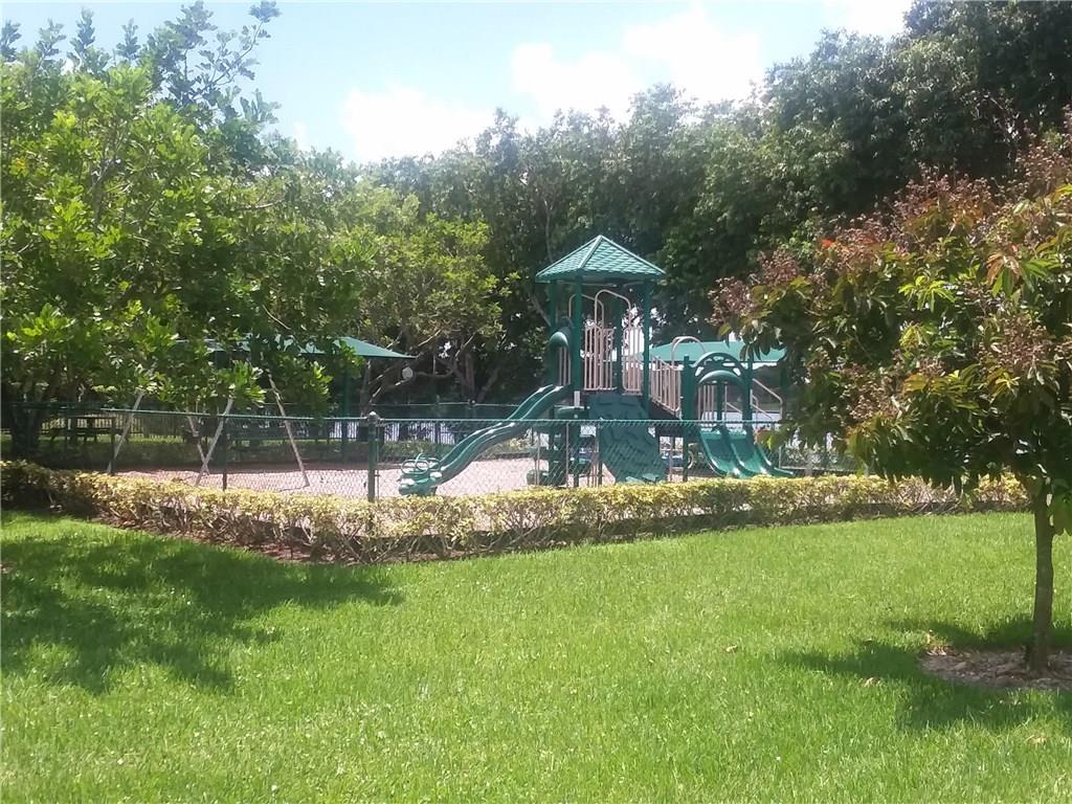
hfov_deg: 61.7
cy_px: 402
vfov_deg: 48.2
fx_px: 898
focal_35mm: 29
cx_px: 536
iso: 40
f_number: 1.9
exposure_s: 1/785
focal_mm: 2.47
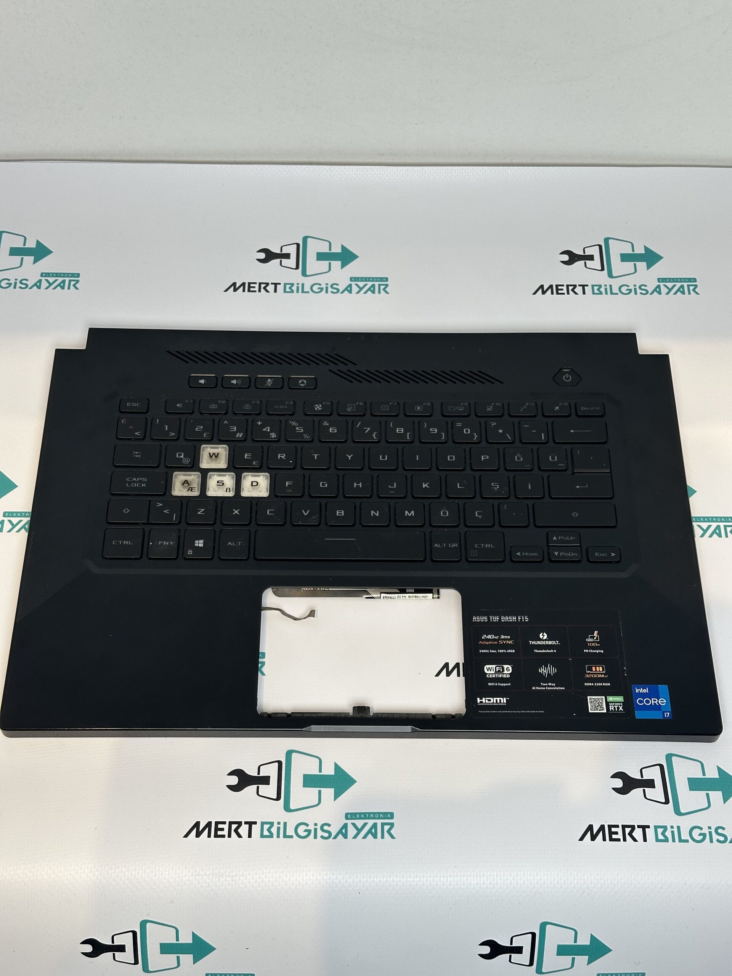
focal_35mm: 48
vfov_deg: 39.7
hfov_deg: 30.3
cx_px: 366
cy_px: 488
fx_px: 1353
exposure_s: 1/437
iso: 64
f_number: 1.78
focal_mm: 6.86
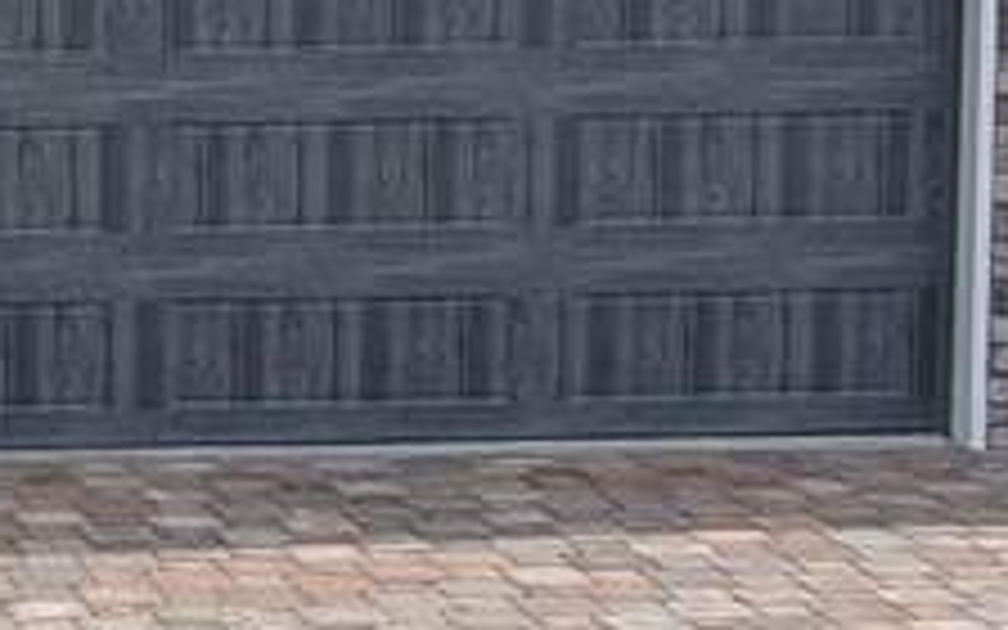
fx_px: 3983
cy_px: 144
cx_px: -430
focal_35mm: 145
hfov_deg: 13.7
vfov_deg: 9.0
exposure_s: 1/1312
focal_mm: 6.9
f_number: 1.68
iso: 21
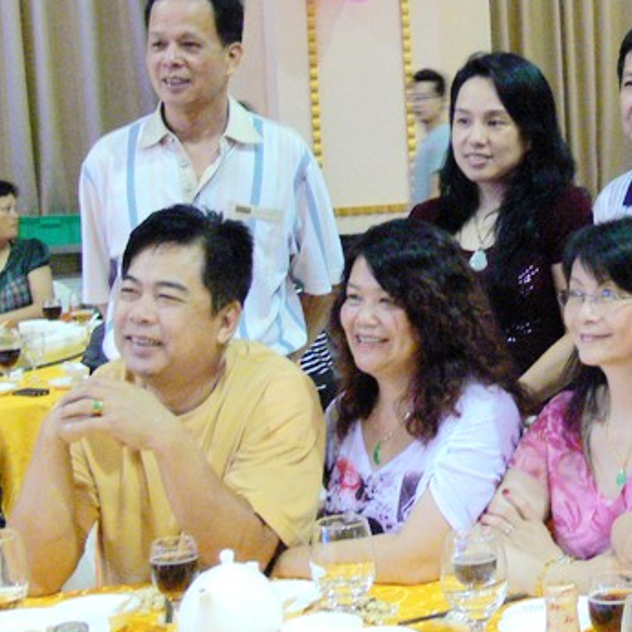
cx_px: 630
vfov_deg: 20.5
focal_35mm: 84
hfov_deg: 20.0
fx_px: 1735
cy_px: 154
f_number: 2.8
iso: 400
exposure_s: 1/15
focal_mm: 8.8
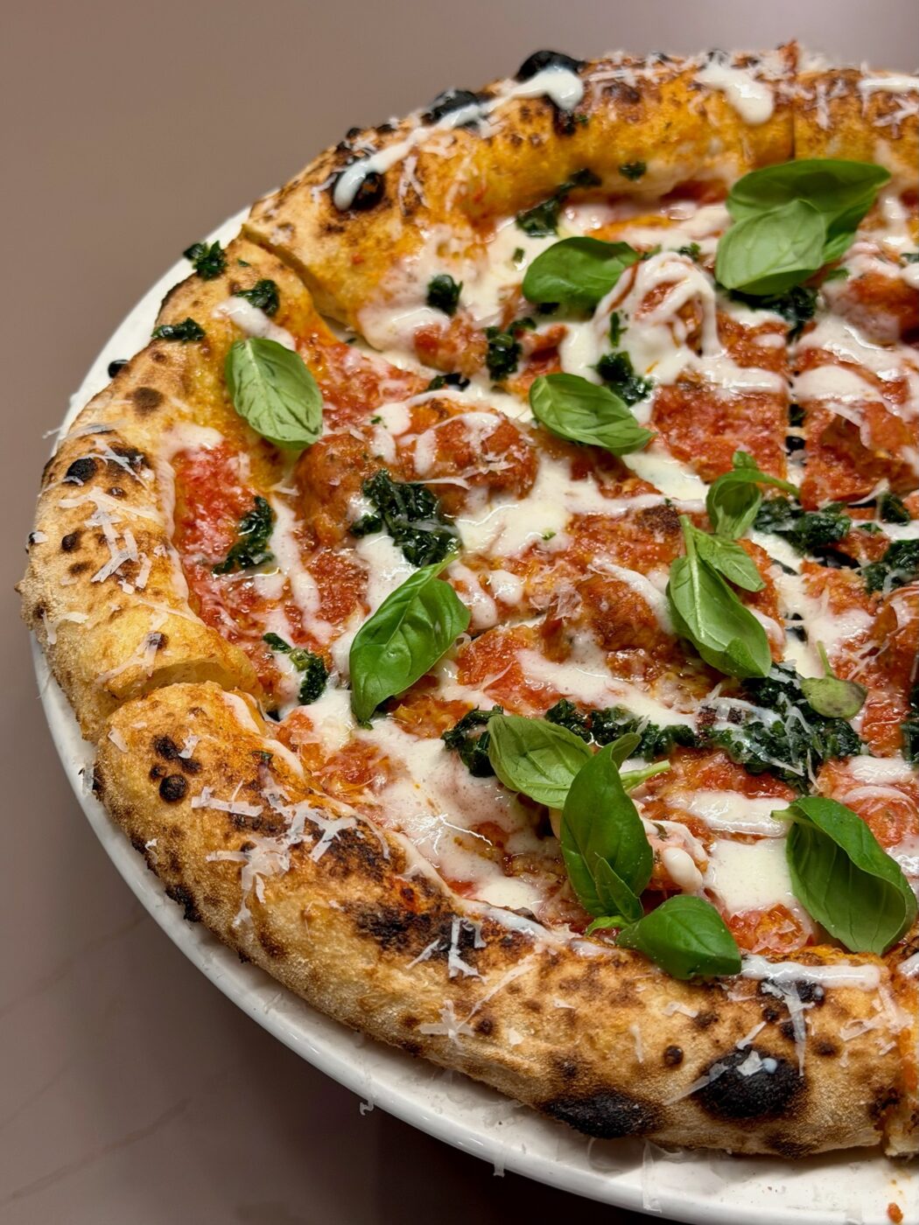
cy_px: 612
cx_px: 460
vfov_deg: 39.7
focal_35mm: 48
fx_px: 1699
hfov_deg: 30.3
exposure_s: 1/50
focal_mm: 6.76
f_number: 1.78
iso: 125
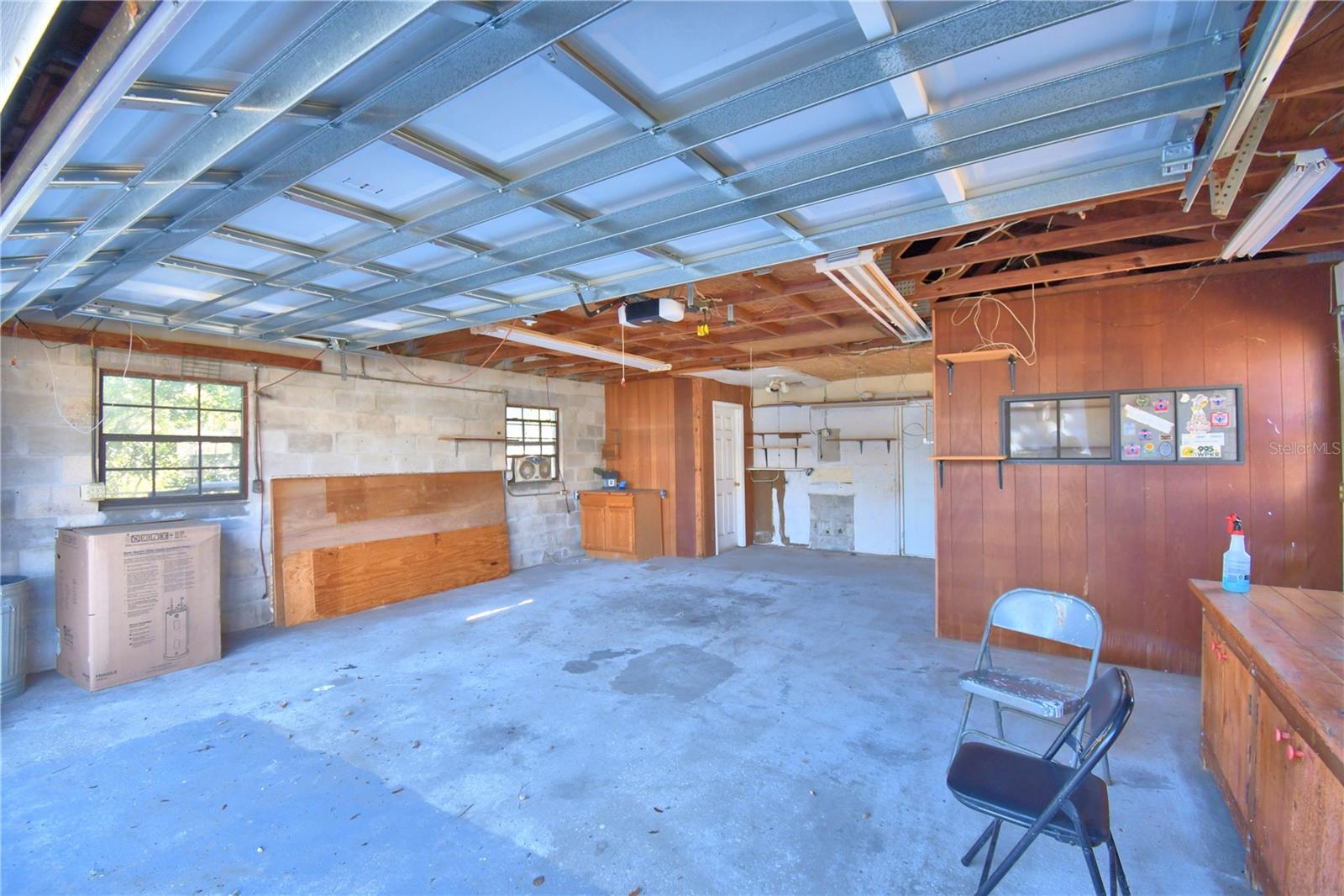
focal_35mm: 15
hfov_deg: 100.4
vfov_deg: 77.3
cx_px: 672
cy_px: 448
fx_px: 560
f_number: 4.5
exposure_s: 1/50
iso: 400
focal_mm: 10
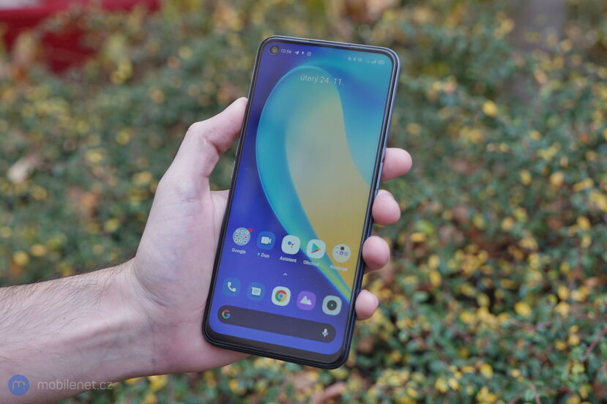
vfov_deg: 31.9
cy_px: 202
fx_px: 708
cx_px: 304
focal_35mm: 42
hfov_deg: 46.4
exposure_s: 1/125
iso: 160
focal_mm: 42
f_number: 4.5
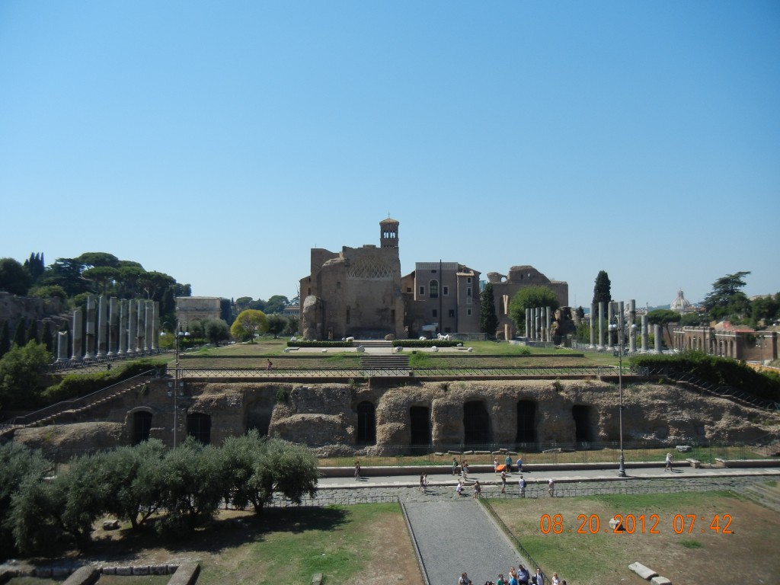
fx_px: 676
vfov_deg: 46.8
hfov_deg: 60.0
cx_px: 390
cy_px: 292
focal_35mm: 30
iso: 160
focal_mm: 5.4
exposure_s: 1/437
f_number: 7
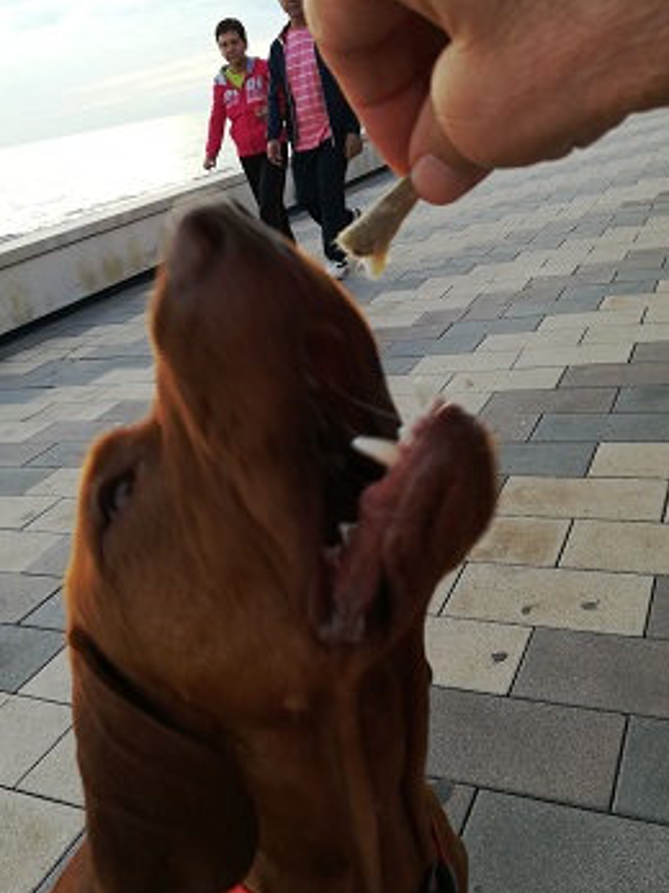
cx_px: 365
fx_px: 774
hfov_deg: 46.7
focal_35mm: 30
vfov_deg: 60.0
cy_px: 466
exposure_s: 1/148
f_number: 2.2
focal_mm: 3.83
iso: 50
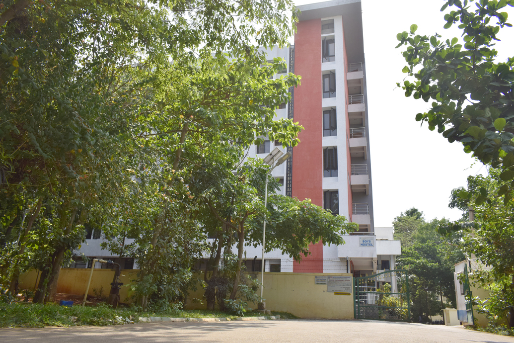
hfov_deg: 67.4
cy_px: 172
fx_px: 385
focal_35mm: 27
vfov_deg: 47.9
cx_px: 257
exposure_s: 1/500
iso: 320
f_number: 11
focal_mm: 18
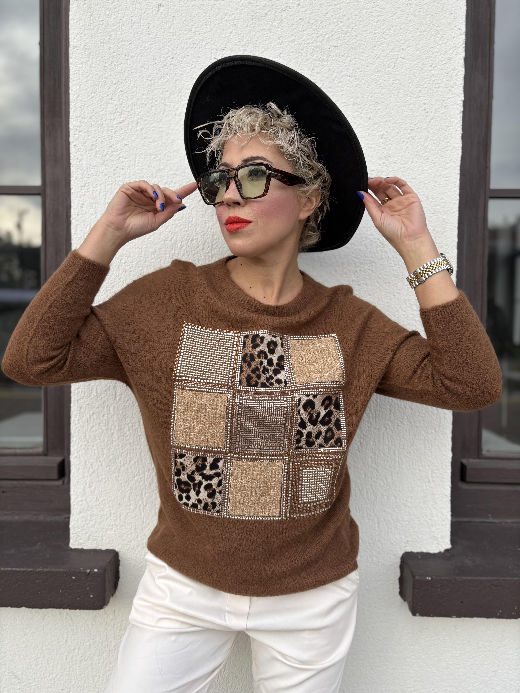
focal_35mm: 26
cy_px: 346
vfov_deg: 67.3
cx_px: 260
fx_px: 521
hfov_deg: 53.1
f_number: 1.6
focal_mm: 5.96
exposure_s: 1/973
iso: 50
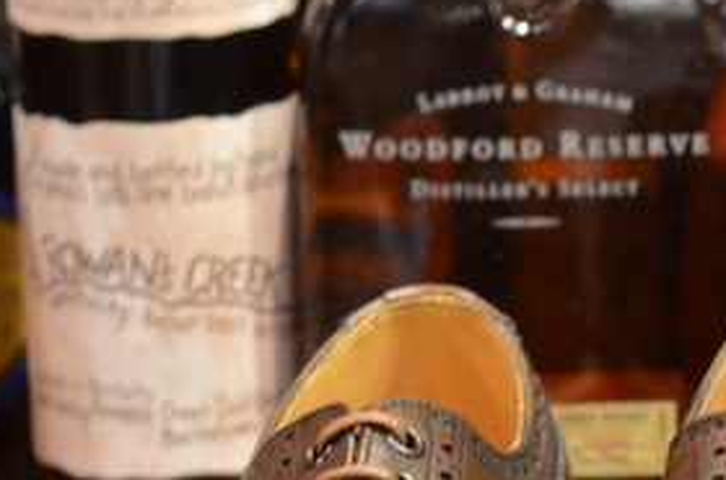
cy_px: 467
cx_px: 1151
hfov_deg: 8.3
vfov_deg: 5.7
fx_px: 4846
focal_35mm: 241
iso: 1400
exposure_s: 1/30
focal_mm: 50
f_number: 2.8
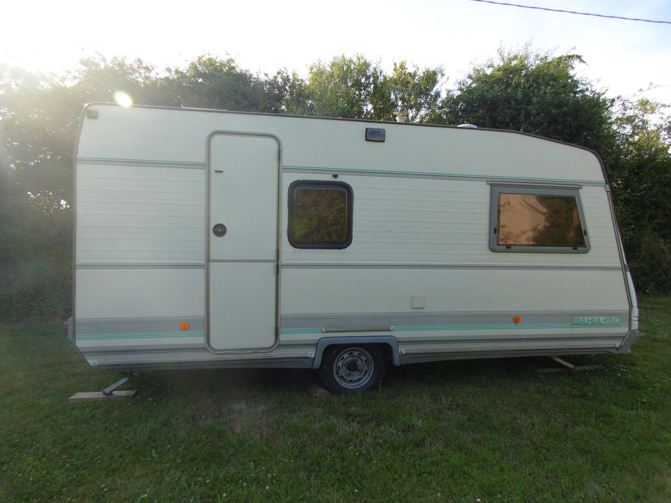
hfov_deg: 76.4
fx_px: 426
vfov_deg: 61.1
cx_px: 336
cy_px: 252
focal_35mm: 22
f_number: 3
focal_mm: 4
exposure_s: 1/400
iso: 100
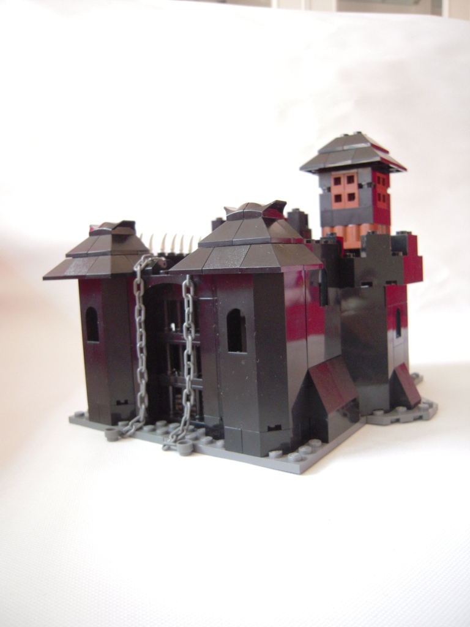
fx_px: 507
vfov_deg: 63.4
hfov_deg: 49.7
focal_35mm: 28
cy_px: 314
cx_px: 235
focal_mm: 5
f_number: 2.7
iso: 400
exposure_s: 1/80
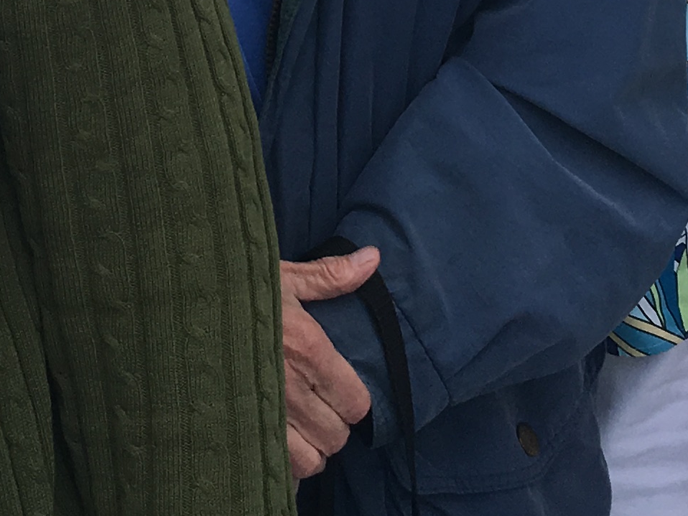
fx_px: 2425
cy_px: -429
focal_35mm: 122
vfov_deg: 11.3
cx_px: 169
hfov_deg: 16.1
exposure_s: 1/1099
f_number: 2.2
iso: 25
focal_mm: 4.15
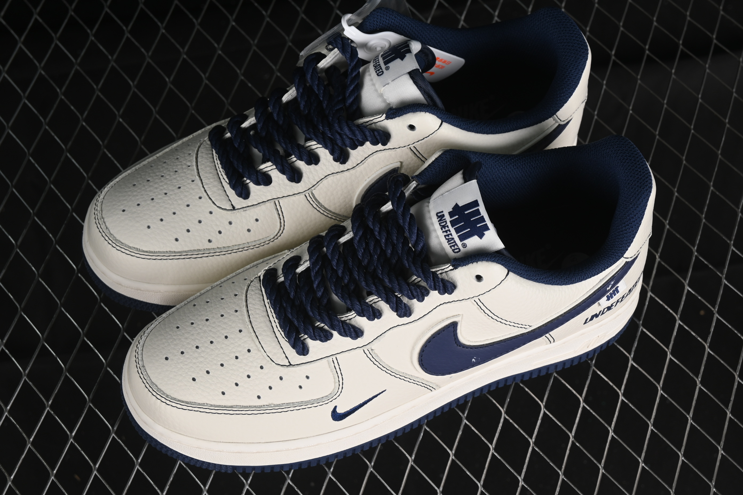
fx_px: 1548
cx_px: 372
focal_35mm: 75
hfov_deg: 27.0
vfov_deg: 18.2
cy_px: 248
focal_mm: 50
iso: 160
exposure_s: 1/60
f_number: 8
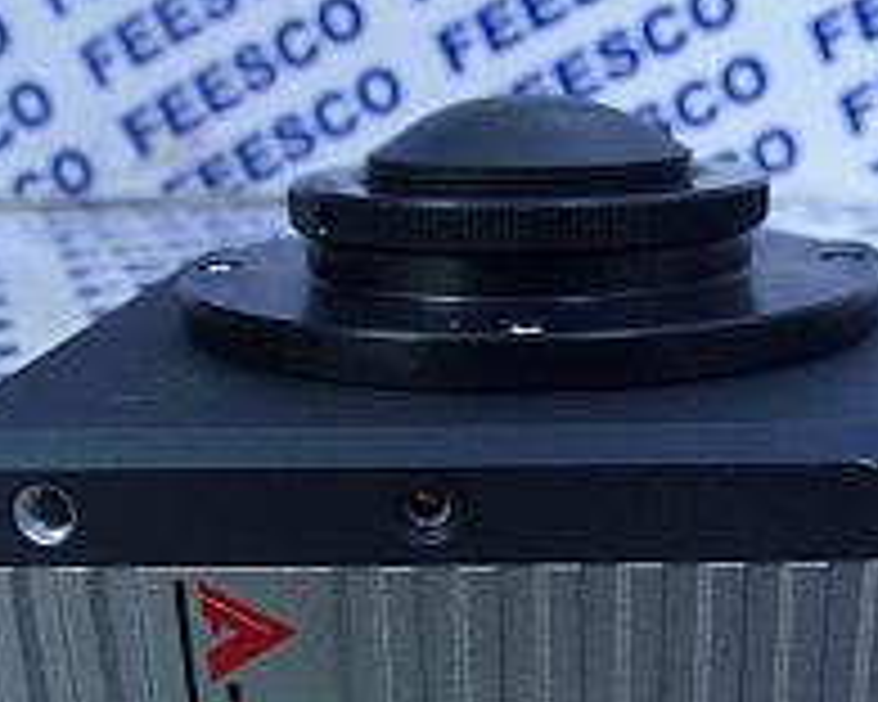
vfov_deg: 30.5
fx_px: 1247
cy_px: 590
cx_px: 518
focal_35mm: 48
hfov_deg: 38.7
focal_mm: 4.3
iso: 200
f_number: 3.3
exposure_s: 1/4
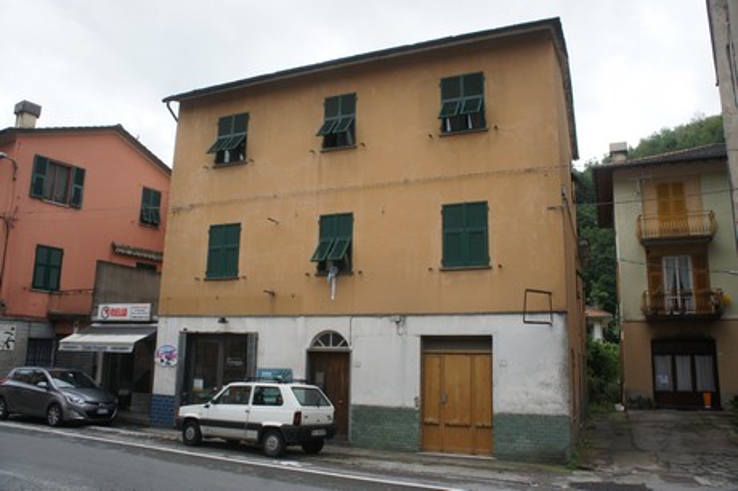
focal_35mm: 27
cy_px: 246
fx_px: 553
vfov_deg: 47.9
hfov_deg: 67.4
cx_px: 369
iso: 320
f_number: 7.1
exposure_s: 1/250
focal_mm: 18
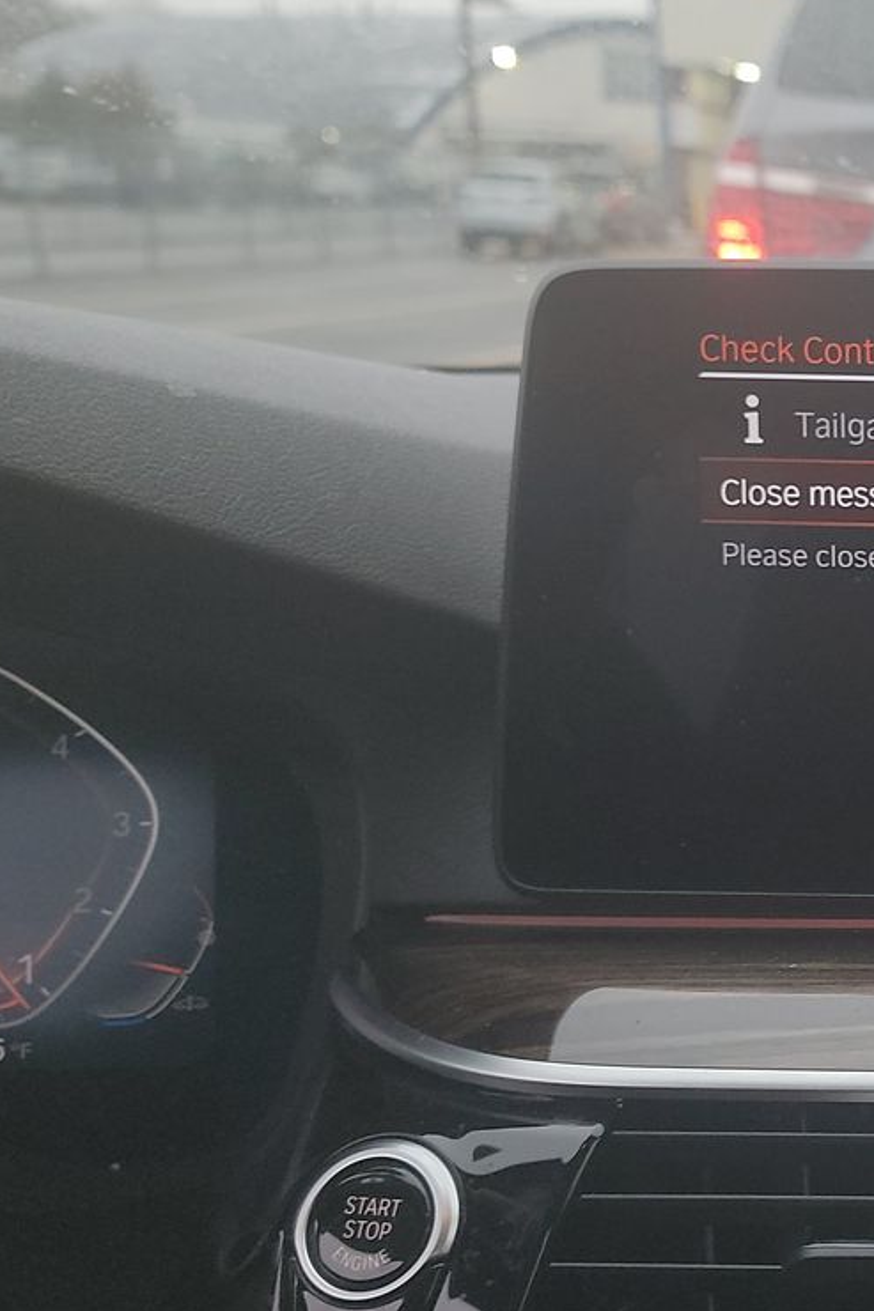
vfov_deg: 36.7
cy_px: 794
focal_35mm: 54
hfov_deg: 21.5
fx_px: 1967
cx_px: 1260
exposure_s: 1/59
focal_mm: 6.7
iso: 185
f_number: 1.8
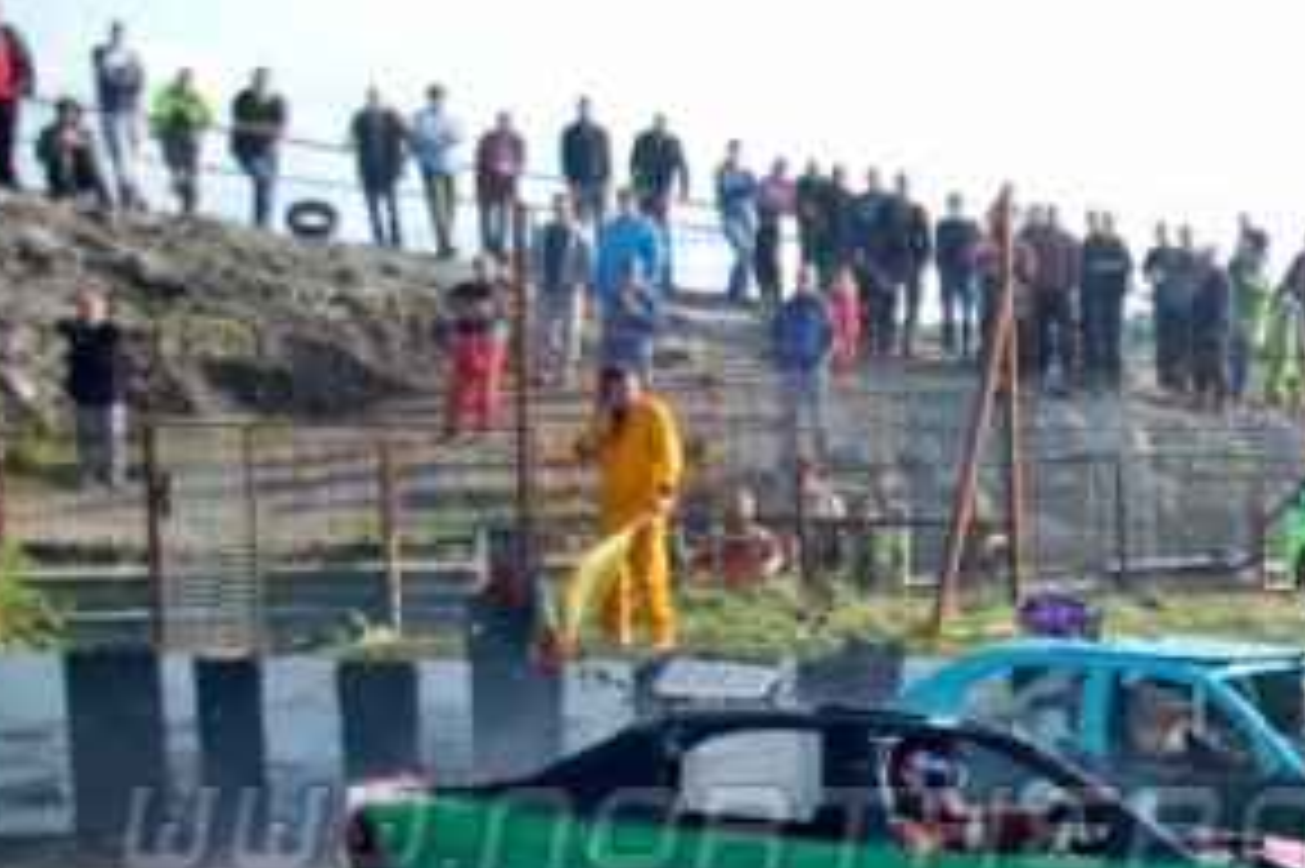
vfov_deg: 15.6
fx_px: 3116
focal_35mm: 86
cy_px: 846
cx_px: 1372
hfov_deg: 22.5
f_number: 4.2
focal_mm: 26
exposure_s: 1/1000
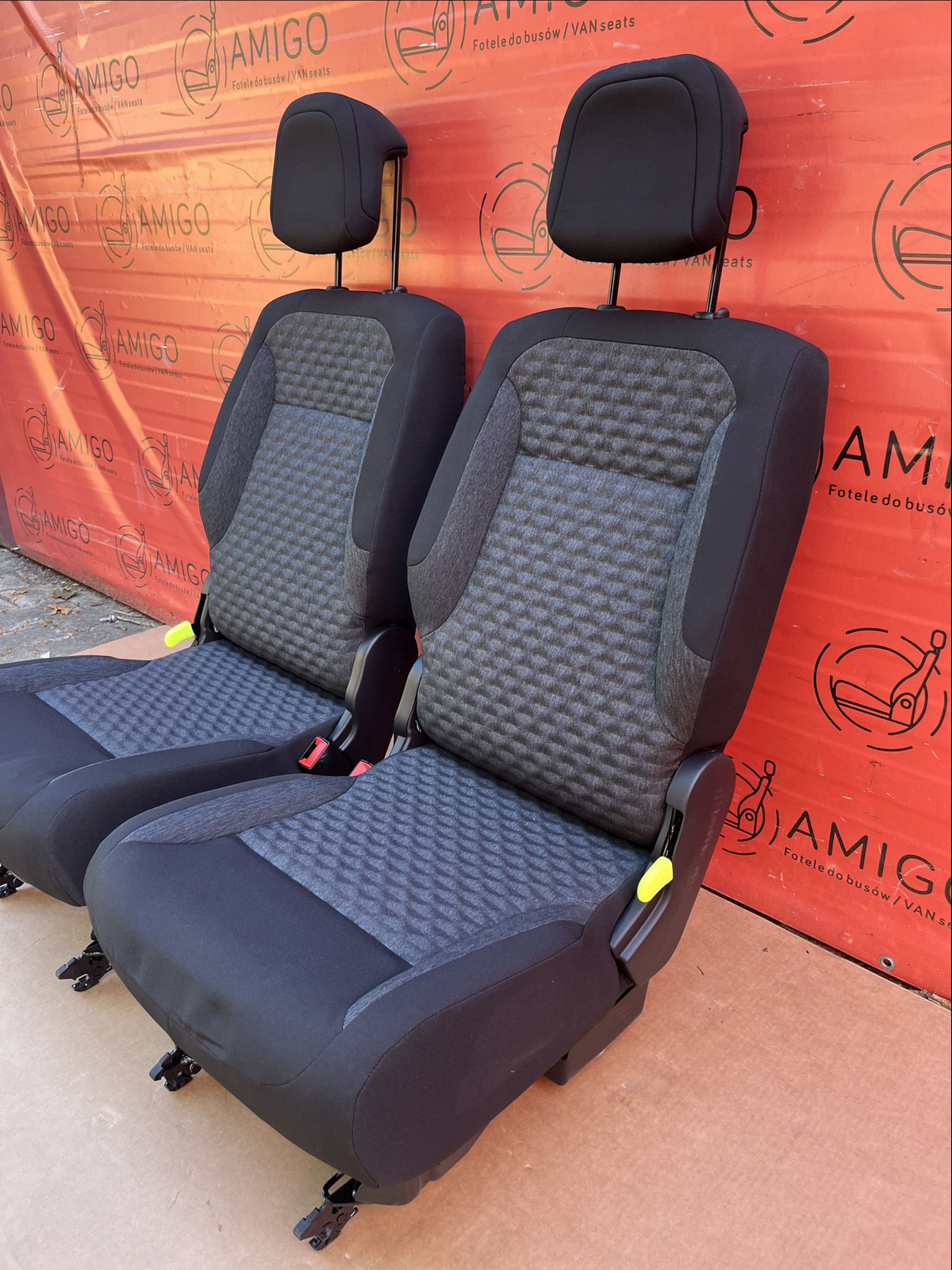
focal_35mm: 26
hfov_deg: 53.1
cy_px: 635
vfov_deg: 67.3
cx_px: 476
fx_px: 953
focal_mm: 5.1
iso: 80
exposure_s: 1/122
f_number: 1.6
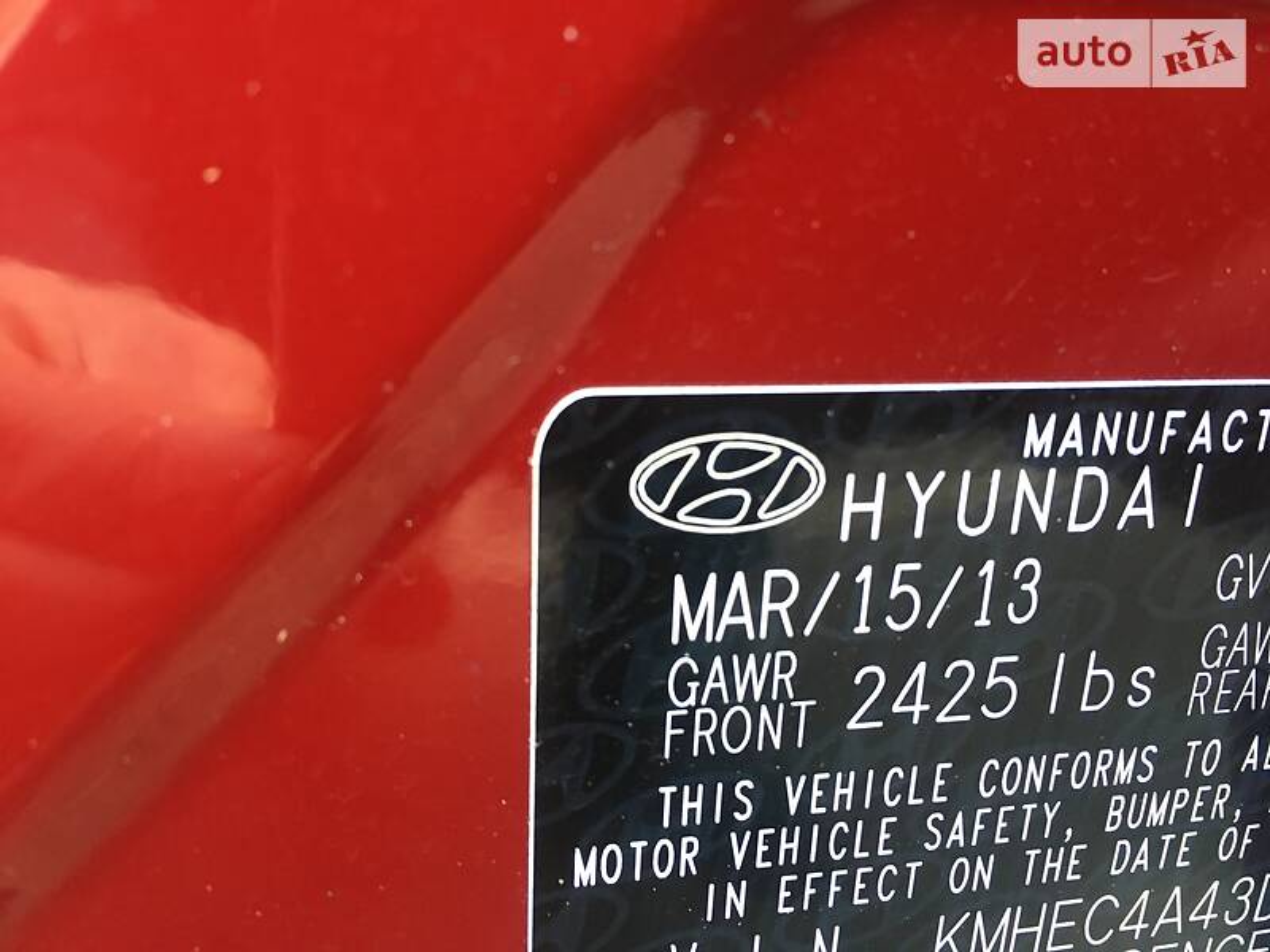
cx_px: 635
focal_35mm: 29
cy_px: 476
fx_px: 1064
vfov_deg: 48.2
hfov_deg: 61.7
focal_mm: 4.2
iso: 160
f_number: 2.2
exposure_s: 1/33
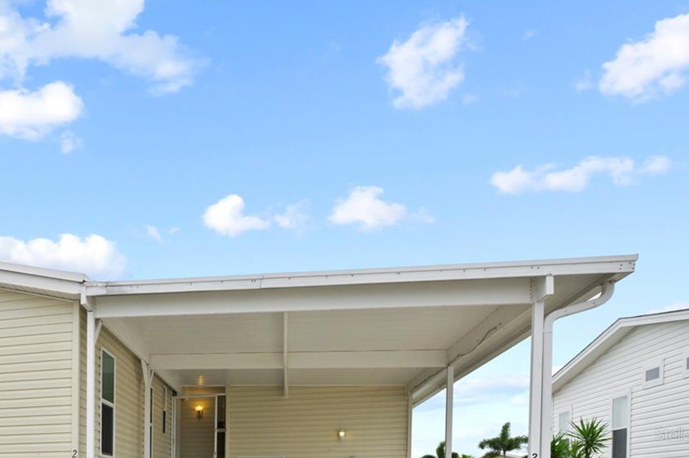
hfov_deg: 51.5
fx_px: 611
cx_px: 63
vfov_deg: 37.6
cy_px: 434
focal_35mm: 32
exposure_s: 1/200
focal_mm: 16.5
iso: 320
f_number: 9
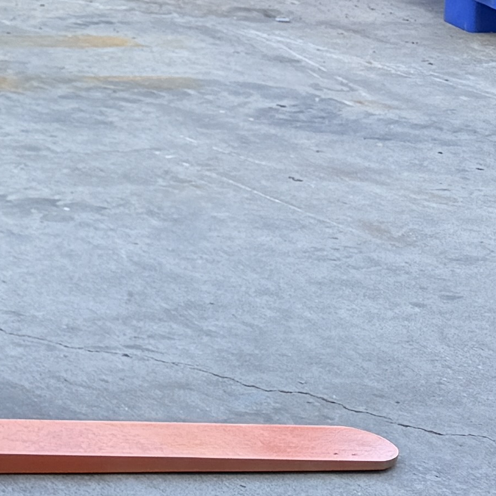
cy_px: -187
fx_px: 2188
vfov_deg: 12.4
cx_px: -937
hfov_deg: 10.0
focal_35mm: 135
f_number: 1.78
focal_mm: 6.76
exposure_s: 1/272
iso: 100
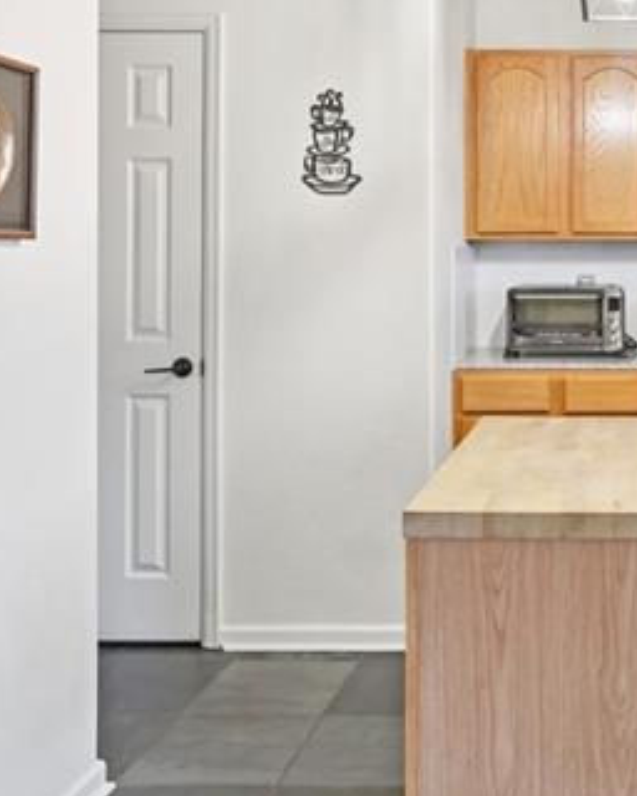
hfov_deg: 31.2
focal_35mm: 45
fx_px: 1060
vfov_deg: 40.5
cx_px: 622
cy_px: 244
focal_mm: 10
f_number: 8
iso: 800
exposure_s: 1/13
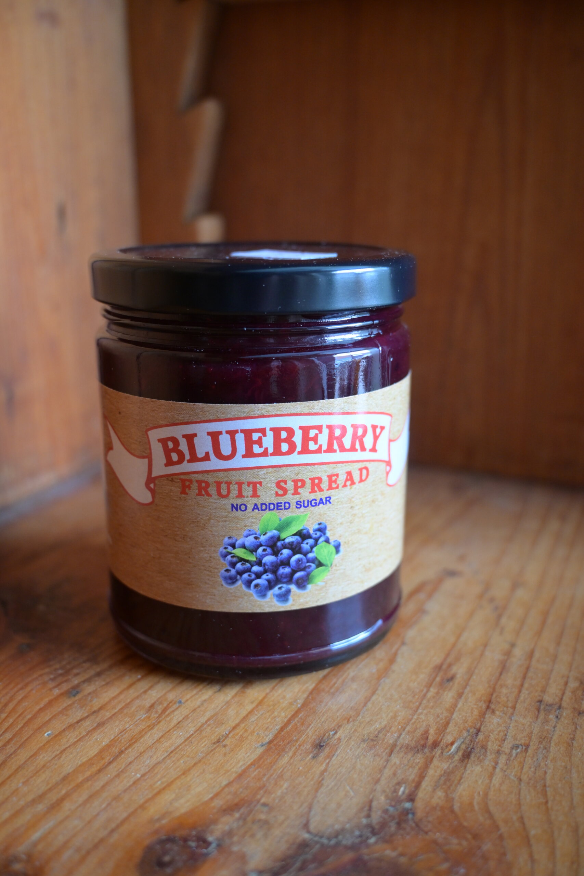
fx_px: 821
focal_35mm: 34
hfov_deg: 39.2
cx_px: 292
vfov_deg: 56.1
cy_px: 438
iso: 800
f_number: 4
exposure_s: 1/60
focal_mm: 22.5
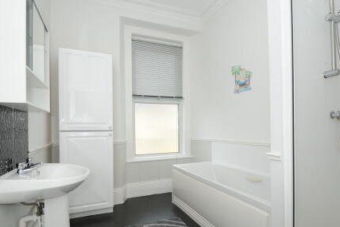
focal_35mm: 20
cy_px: 123
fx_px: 189
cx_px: 163
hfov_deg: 84.0
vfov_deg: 61.8
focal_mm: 12
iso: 400
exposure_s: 1/125
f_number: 8
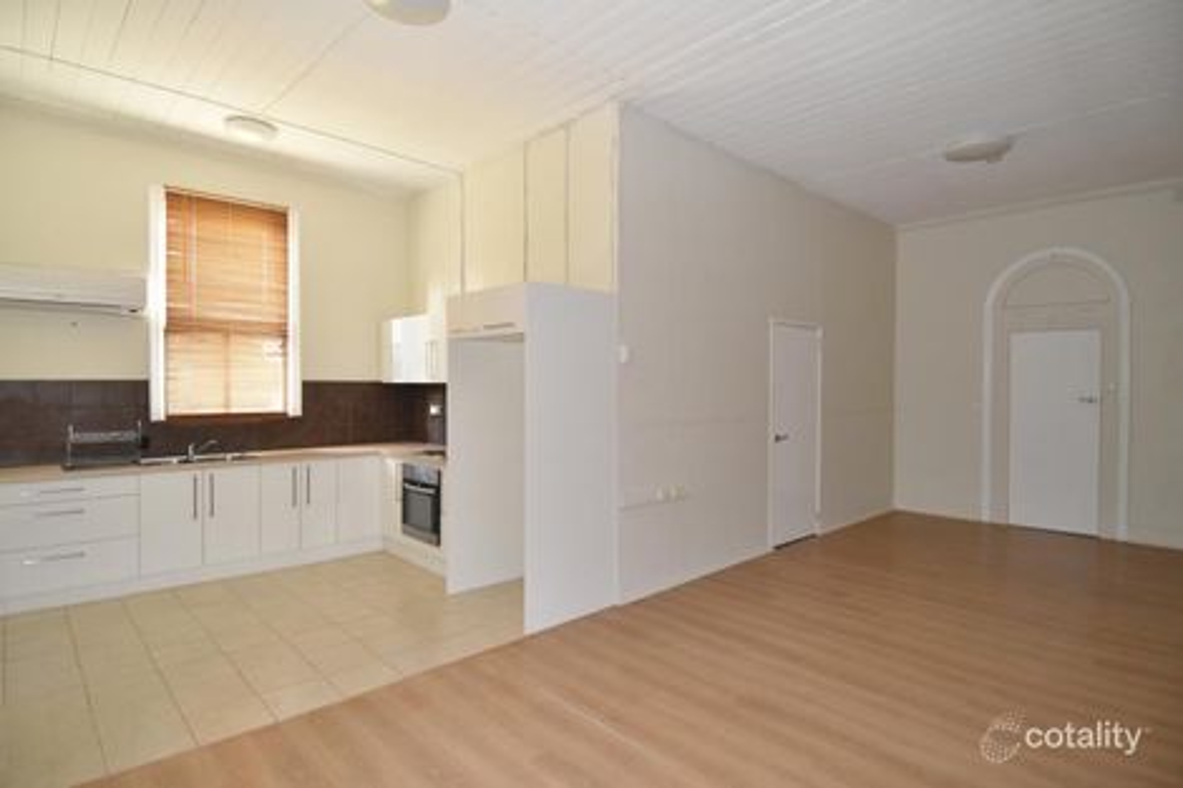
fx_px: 591
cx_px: 592
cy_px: 394
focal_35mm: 18
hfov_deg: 90.0
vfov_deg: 67.3
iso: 1400
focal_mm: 12
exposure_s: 1/60
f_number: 4
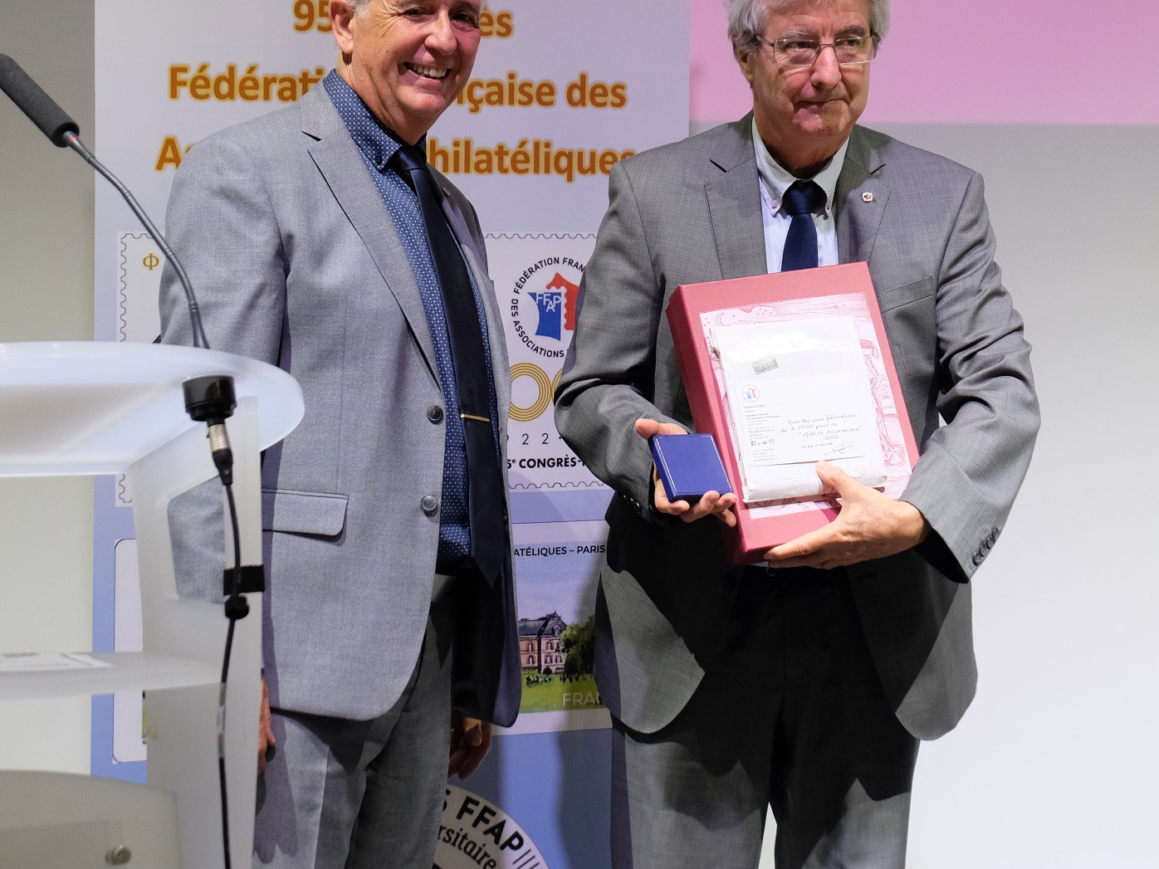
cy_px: 362
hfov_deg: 21.7
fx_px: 3013
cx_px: 682
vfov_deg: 16.4
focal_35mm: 90
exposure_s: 1/80
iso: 1600
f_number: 4.7
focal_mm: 43.9
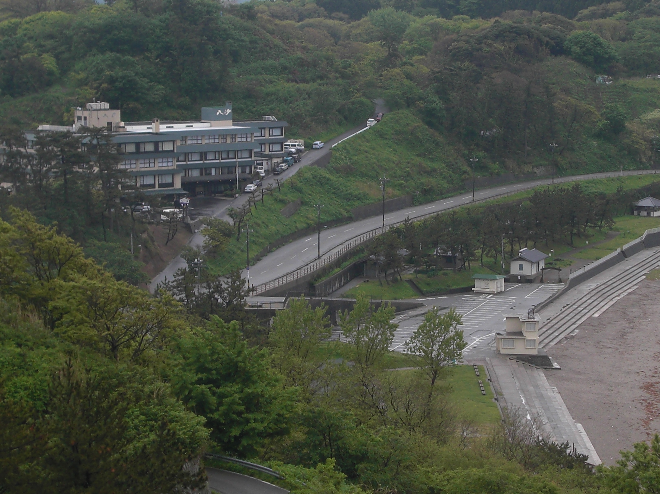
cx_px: 381
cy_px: 226
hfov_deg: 17.9
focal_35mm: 110
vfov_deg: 13.5
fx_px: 2097
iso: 50
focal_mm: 9.1
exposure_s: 1/160
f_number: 3.4
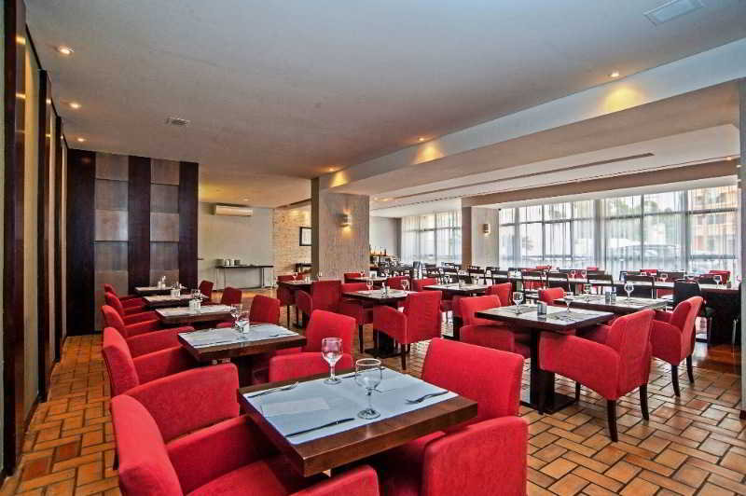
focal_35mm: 18
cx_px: 373
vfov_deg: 67.3
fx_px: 373
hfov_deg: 90.0
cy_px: 248
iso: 200
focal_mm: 18
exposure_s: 1/10
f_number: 11
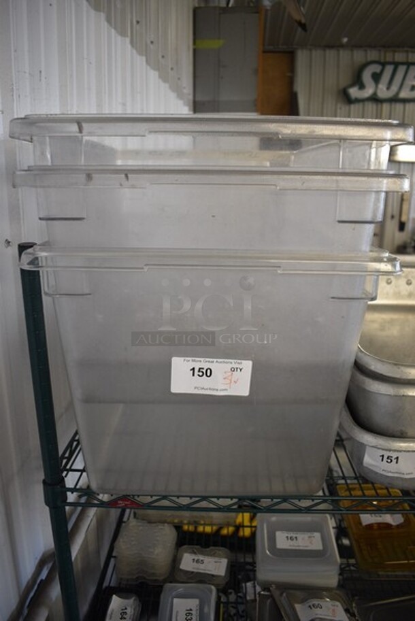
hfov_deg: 48.0
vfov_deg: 67.3
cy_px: 310
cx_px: 208
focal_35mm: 27
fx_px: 466
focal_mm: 18
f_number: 3.5
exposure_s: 1/250
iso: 800
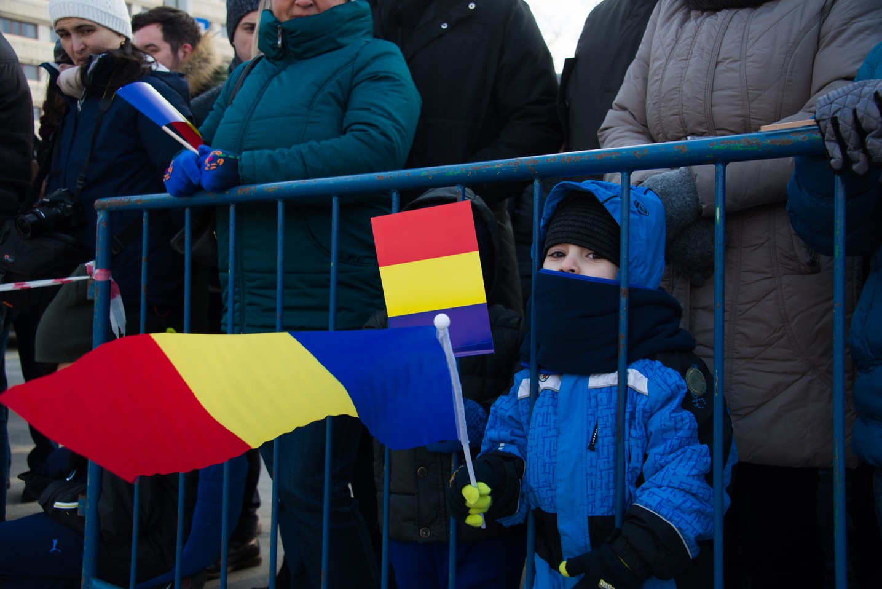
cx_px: 441
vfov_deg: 29.9
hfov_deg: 43.6
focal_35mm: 45
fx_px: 1103
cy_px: 294
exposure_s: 1/160
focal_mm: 45
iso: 100
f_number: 6.3
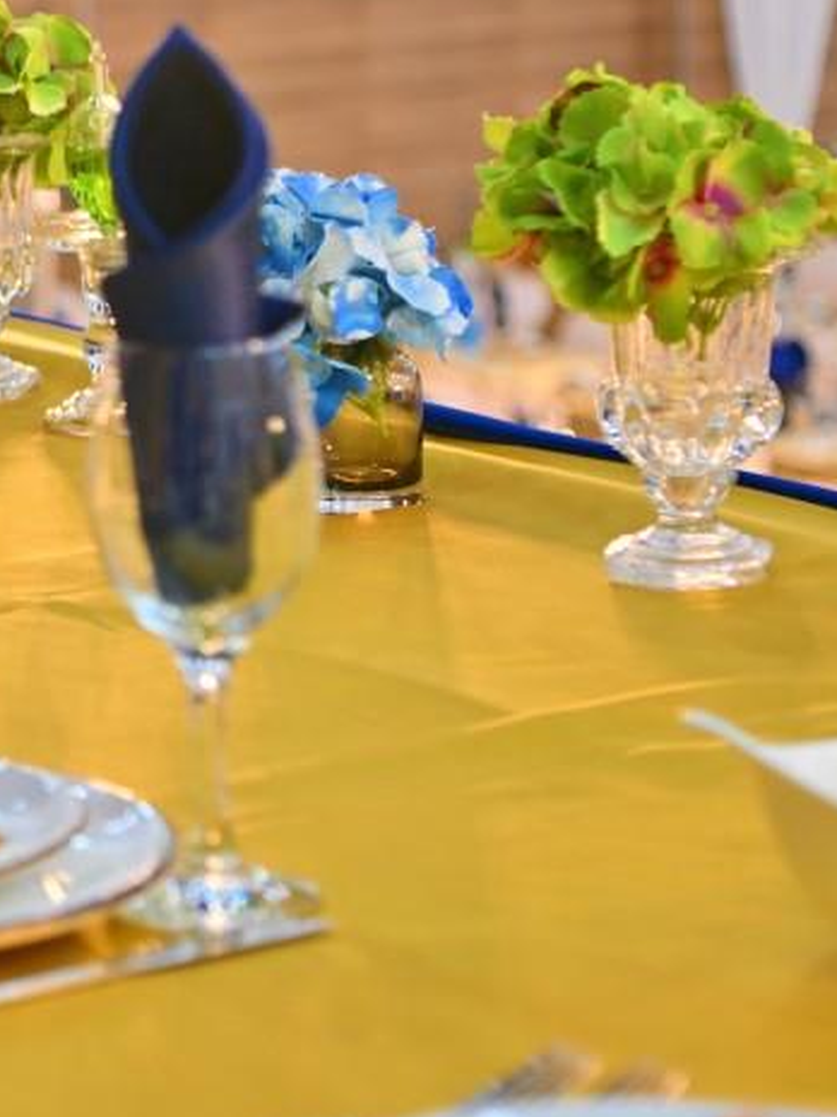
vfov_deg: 14.3
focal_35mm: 138
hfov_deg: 10.5
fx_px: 4449
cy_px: 490
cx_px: -257
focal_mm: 65
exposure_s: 1/125
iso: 250
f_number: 4
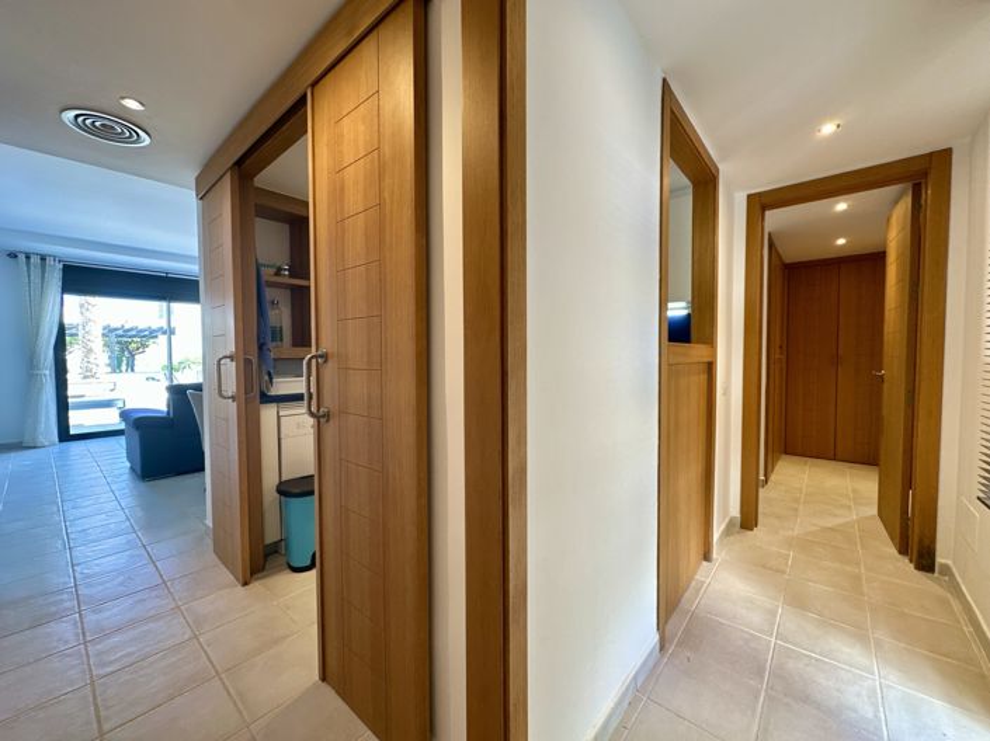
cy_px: 370
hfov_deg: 102.1
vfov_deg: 85.6
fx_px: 400
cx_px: 495
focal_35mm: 14
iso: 160
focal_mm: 2.22
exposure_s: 1/100
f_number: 2.2
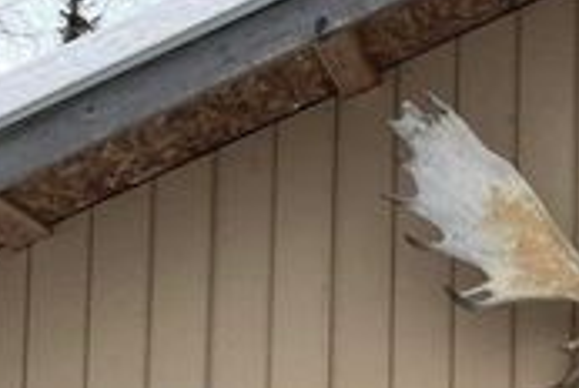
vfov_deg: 16.1
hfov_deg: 23.9
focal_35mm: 78
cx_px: 676
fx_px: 1257
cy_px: 580
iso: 40
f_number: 1.5
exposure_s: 1/121
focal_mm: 5.7
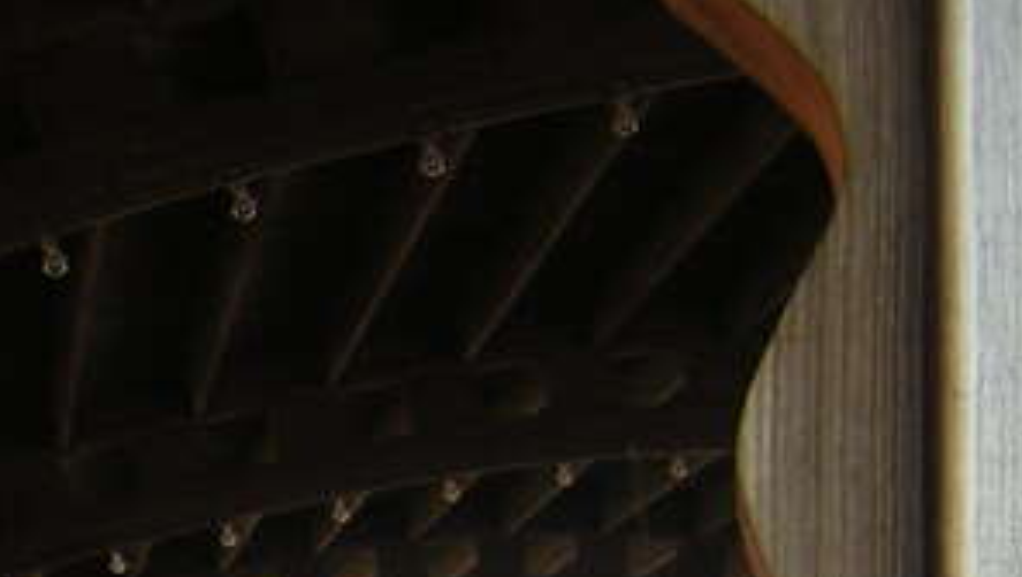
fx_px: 2875
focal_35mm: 106
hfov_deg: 18.6
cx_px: -345
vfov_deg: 10.9
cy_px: 919
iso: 100
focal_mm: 4.7
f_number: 2.6
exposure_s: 1/43.3
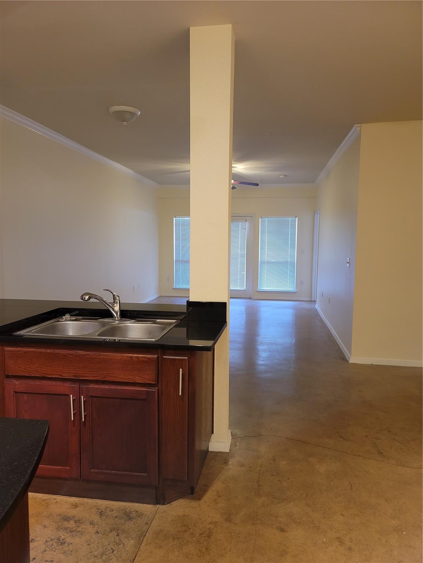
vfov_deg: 69.4
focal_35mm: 25
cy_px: 282
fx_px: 407
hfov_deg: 54.9
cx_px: 212
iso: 500
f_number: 1.8
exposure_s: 1/40
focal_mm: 7
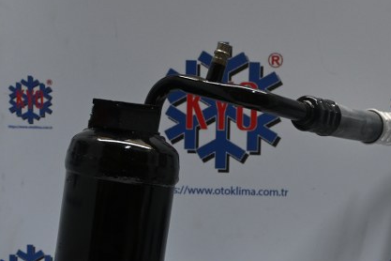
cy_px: 209
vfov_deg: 19.1
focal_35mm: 70
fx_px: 765
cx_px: 238
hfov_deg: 28.6
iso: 1000
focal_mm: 24.5
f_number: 4.2
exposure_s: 1/125
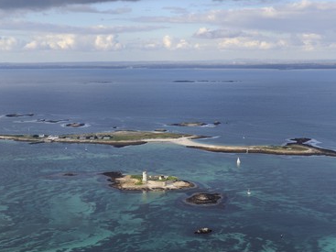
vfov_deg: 19.1
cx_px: 187
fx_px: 747
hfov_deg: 25.3
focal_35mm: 77
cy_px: 127
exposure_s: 1/800
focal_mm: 70
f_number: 10
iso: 1000
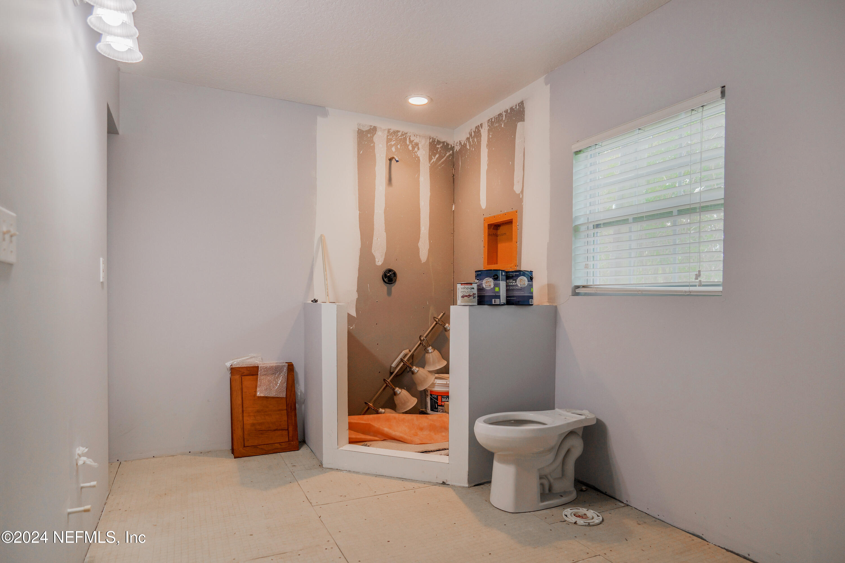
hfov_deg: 84.0
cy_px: 282
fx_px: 469
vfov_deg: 61.9
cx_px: 422
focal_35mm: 20
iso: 800
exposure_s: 1/20
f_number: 4
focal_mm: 20
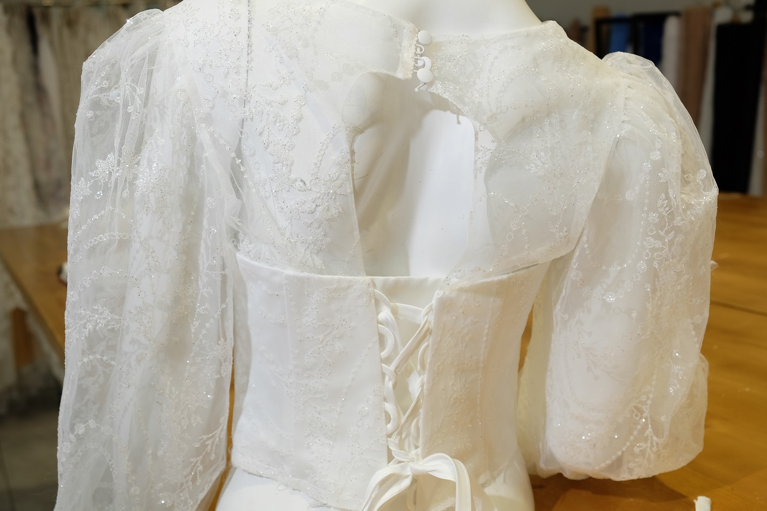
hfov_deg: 43.6
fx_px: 958
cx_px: 384
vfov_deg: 29.9
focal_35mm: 45
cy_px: 256
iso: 400
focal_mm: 30.2
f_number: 5.6
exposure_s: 1/160
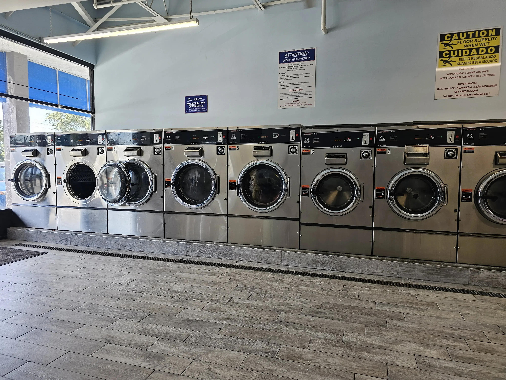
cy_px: 190
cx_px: 253
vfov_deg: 58.9
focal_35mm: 23
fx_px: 336
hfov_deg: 73.9
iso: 50
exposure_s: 1/120
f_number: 1.7
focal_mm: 6.3
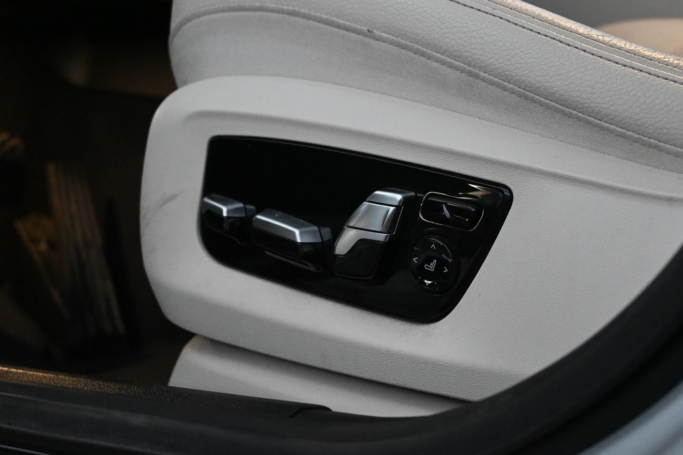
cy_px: 213
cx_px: 360
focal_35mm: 70
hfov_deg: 29.0
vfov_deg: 19.6
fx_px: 1319
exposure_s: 1/60
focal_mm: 43
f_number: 6
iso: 5600
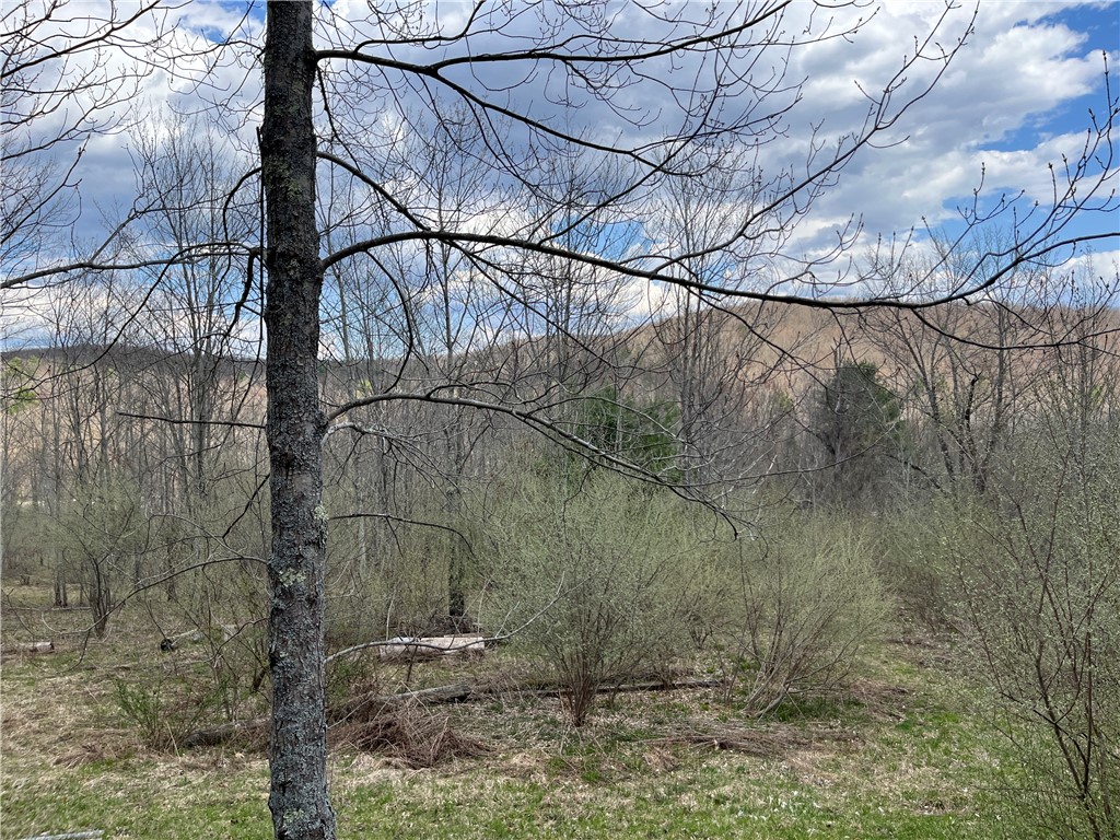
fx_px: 841
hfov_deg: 67.3
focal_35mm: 26
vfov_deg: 53.1
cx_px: 560
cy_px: 420
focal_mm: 5.1
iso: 50
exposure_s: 1/2024
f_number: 1.6
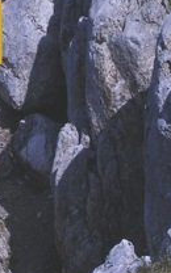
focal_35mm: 201
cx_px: -83
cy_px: 89
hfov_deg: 6.4
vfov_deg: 10.4
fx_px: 1499
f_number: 12
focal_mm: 16.6
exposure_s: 1/160
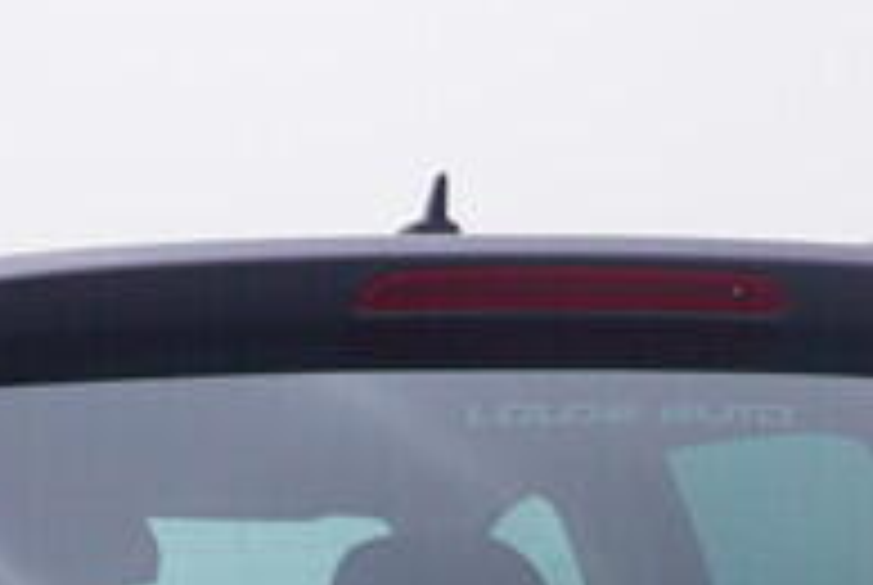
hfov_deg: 12.2
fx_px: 4049
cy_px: 1206
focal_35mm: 167
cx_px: 86
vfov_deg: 7.9
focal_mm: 15
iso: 200
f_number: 5
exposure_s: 1/80
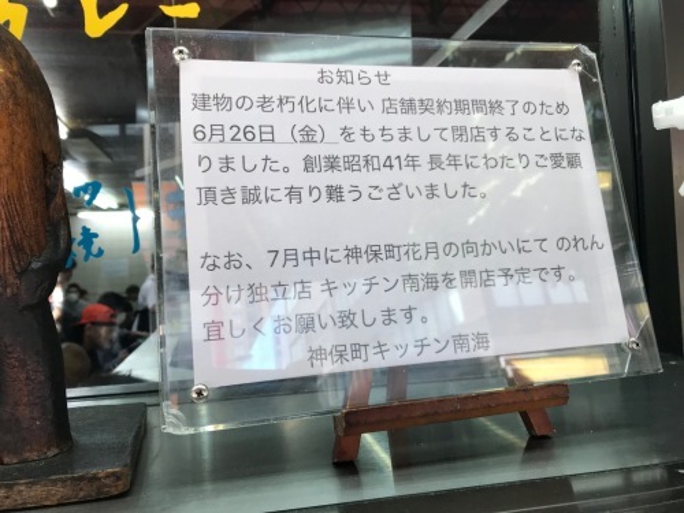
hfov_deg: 63.4
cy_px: 256
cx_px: 342
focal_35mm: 28
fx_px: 553
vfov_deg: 49.7
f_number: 1.8
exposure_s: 1/100
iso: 40
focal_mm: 3.99
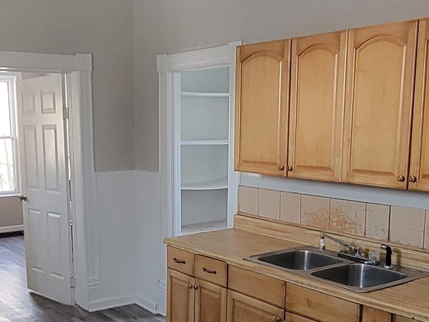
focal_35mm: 45
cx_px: 146
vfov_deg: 31.8
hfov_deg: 41.6
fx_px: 558
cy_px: 225
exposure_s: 1/60
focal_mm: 2.2
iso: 250
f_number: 2.2
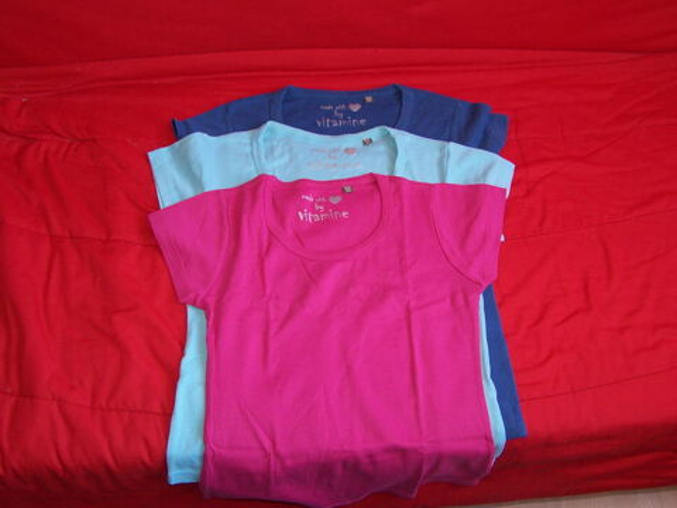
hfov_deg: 46.8
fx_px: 782
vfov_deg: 36.0
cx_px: 338
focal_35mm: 40
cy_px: 254
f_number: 2.8
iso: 140
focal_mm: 6.7
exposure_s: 1/60
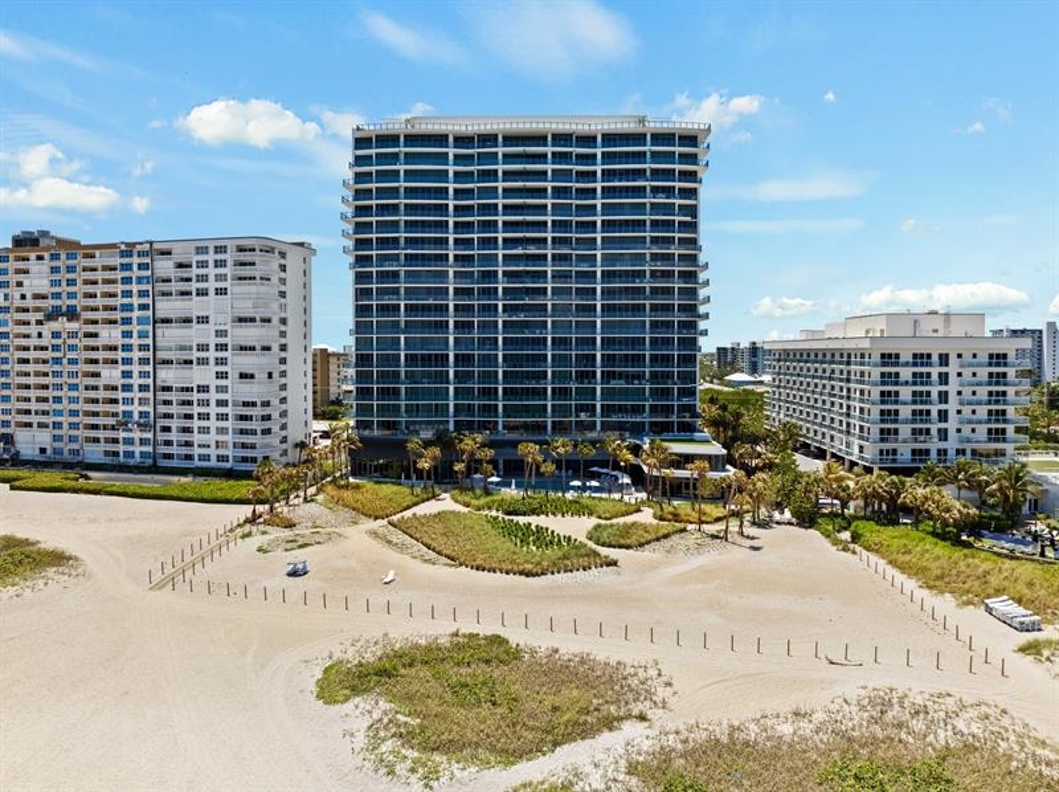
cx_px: 530
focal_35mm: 24
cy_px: 396
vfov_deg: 56.7
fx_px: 733
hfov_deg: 71.7
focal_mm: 12.29
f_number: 2.8
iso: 100
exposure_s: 1/2000
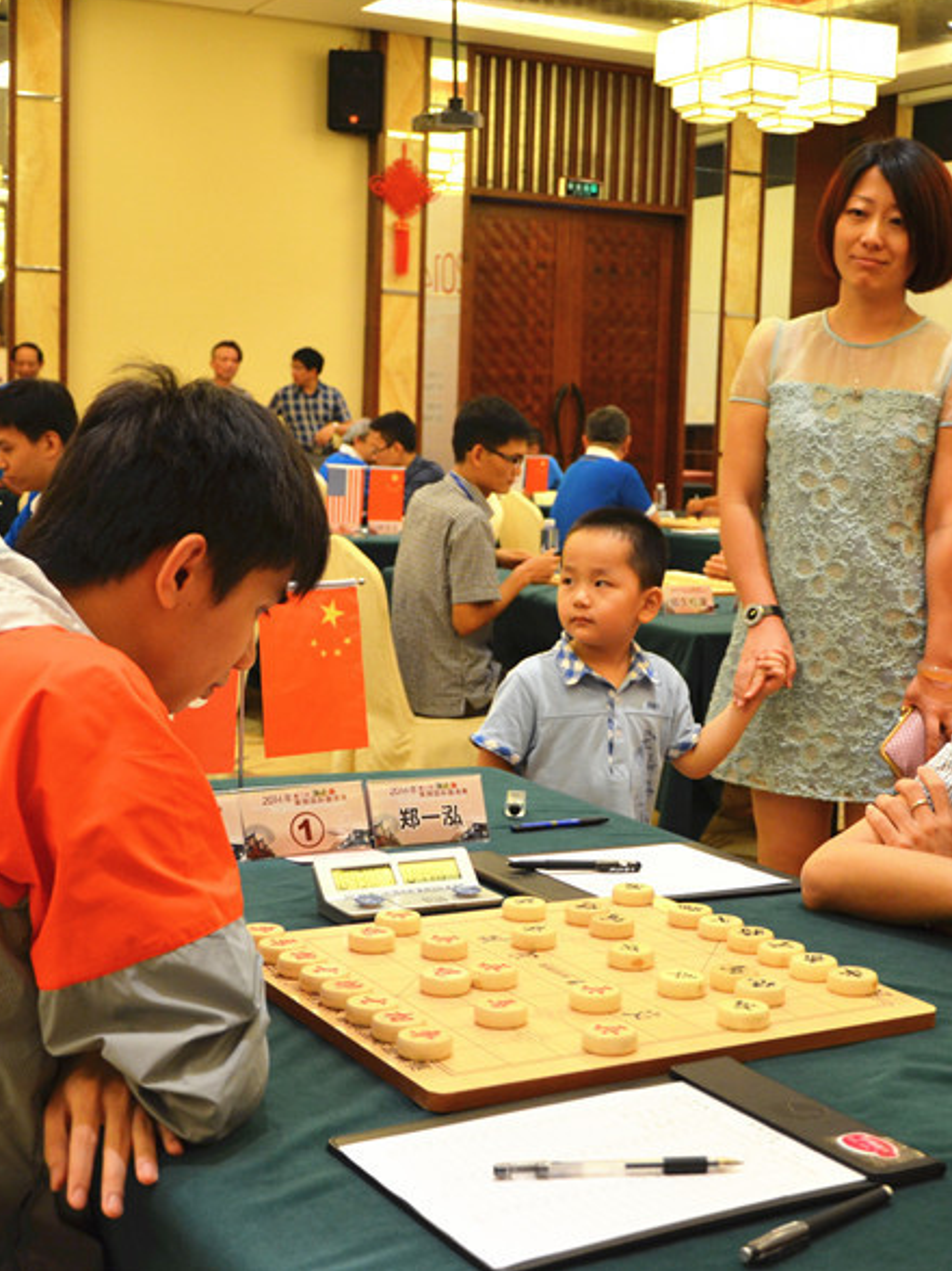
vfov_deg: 36.2
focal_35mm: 53
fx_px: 1944
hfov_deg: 27.4
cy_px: 630
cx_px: 576
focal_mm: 24
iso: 800
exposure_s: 1/50
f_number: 3.8
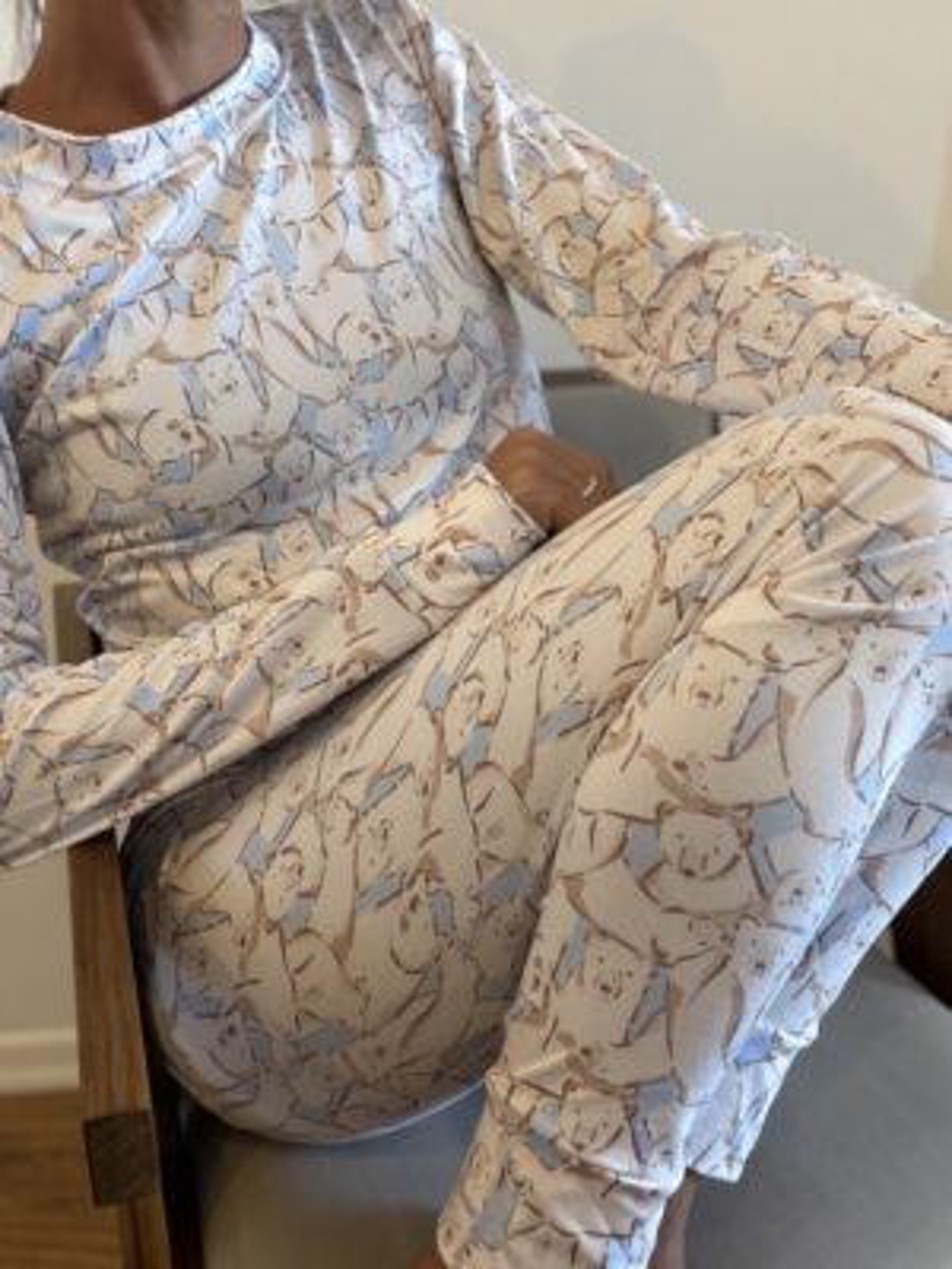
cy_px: 634
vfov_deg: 60.0
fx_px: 1100
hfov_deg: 46.8
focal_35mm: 30
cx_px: 476
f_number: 1.9
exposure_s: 1/50
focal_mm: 2.71
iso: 200
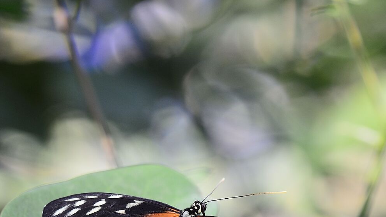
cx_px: 199
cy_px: 205
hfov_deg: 4.3
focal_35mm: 508
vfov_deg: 2.4
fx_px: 5200
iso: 400
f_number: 5
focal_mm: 200
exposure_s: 1/160
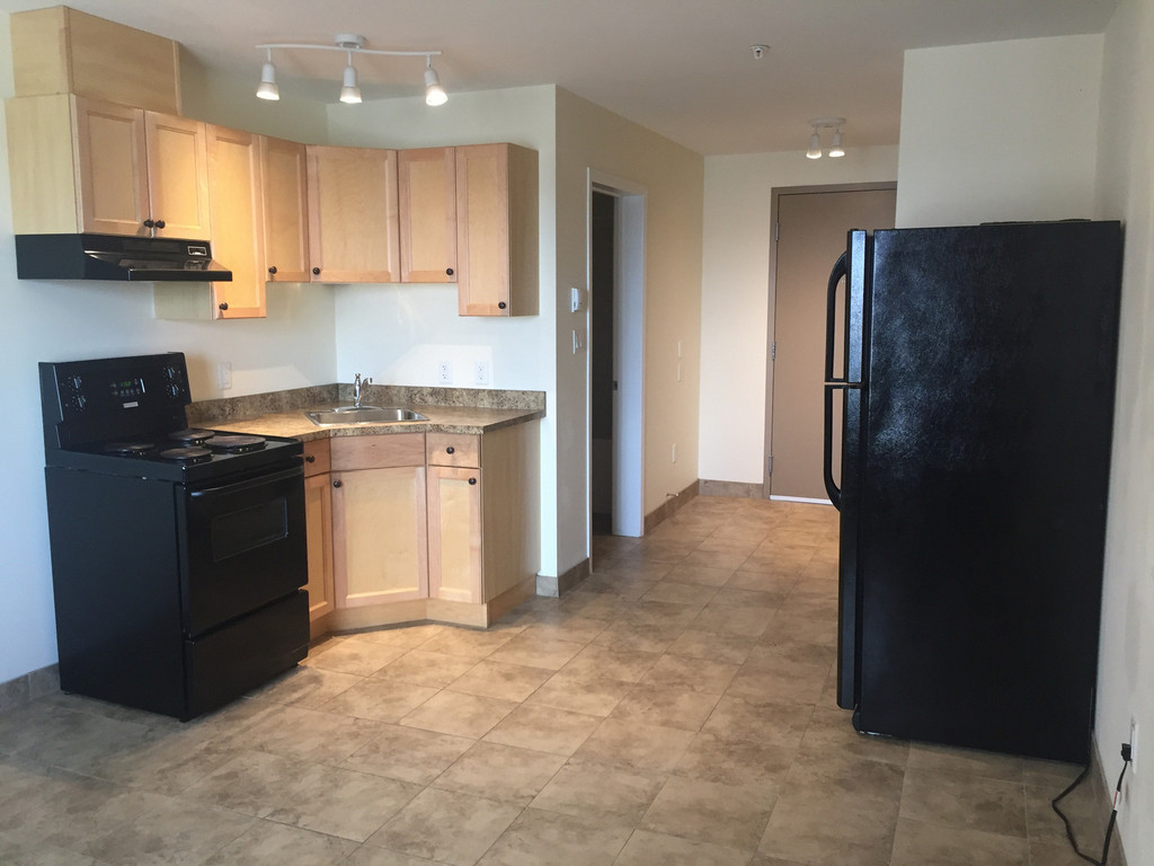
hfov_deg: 61.7
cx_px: 577
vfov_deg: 48.2
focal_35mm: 29
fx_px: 967
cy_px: 433
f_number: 2.2
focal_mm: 4.15
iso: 80
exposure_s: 1/30
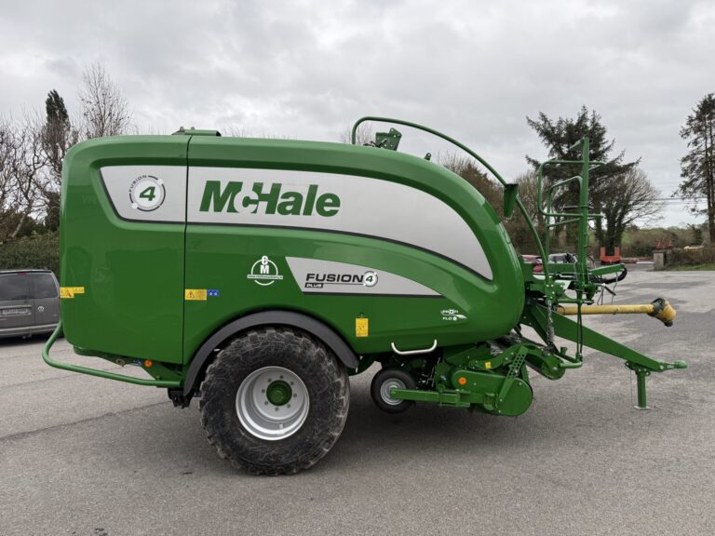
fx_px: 496
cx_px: 358
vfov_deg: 56.8
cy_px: 268
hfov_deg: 71.6
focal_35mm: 24
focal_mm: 6.76
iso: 100
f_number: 1.78
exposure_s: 1/168
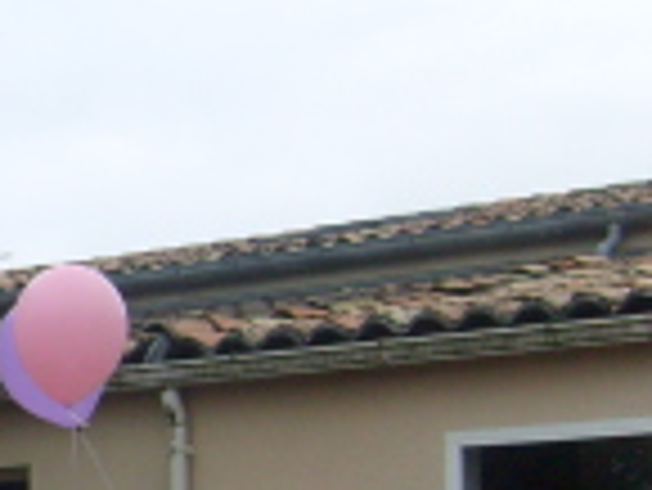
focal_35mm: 129
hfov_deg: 14.3
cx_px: -317
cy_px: 432
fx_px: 2432
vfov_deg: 11.4
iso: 80
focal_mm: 5.8
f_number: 7.1
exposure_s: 1/180
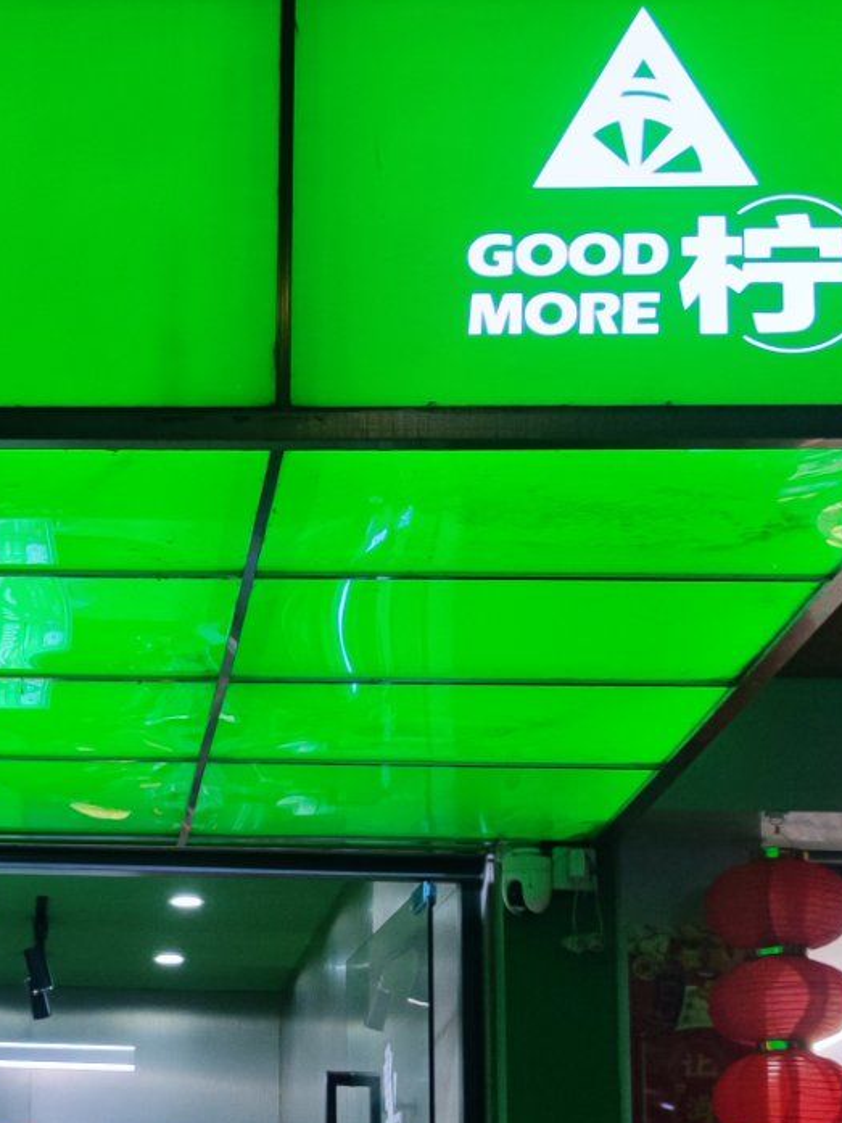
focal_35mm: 94
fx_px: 3048
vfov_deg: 20.7
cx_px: -272
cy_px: 866
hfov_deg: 15.0
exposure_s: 1/100
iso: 99
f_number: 1.69
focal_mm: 6.72
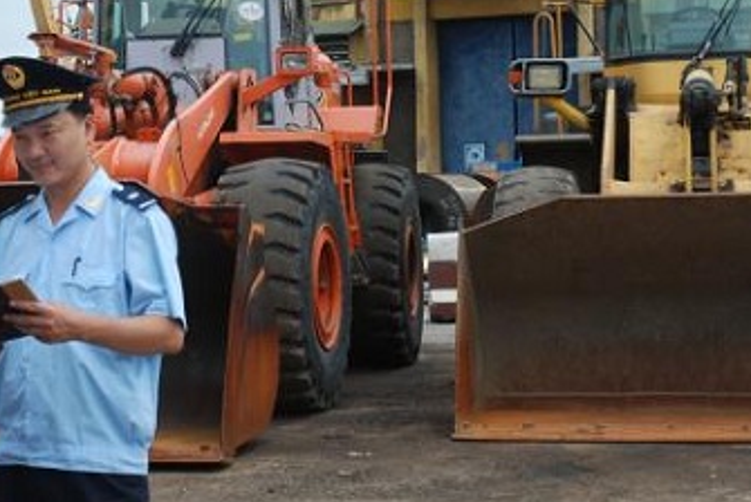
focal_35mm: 102
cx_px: 220
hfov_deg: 19.9
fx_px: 2130
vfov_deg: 13.4
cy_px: 137
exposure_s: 1/250
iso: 320
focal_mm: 38
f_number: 8
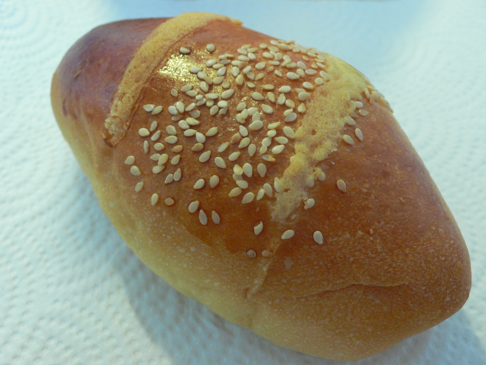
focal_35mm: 34
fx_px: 477
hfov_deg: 54.0
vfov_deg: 41.8
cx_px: 243
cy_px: 182
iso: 200
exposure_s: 1/25
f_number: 2.8
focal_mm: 6.3
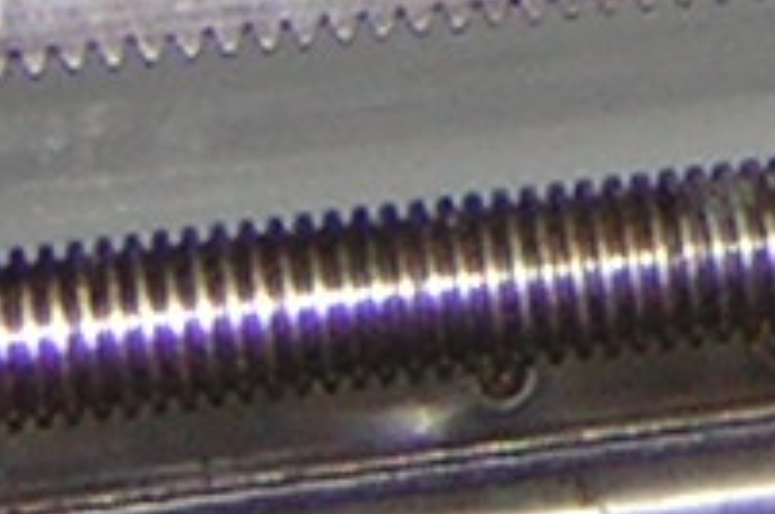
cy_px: -1231
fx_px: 6384
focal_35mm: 297
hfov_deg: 6.3
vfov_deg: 4.4
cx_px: 2417
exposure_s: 1/60.1
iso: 54
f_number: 2.6
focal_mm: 4.7
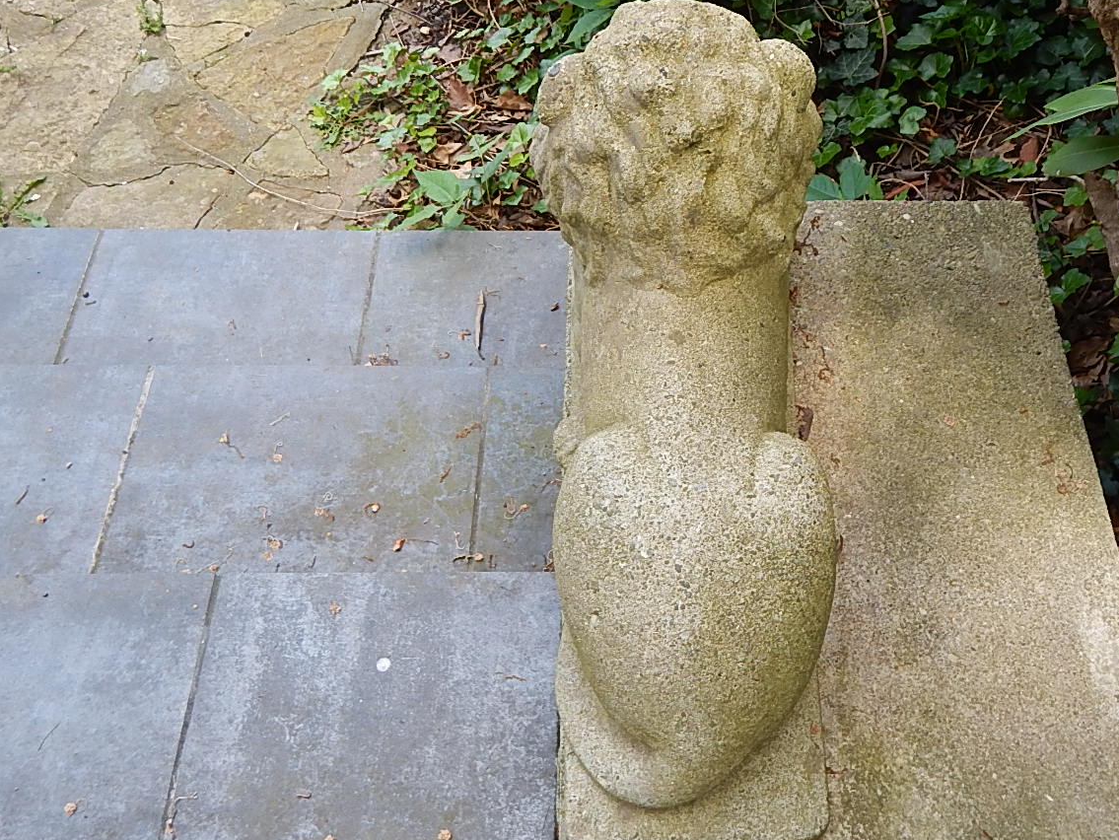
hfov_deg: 58.0
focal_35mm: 31
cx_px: 661
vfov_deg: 45.4
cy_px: 367
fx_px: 1002
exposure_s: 1/160
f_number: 3
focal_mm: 4
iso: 125
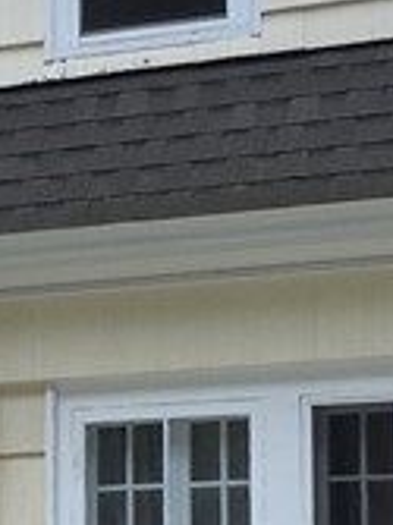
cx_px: -434
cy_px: 384
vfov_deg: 11.1
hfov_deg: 7.9
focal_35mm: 178
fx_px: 2698
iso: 25
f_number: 2.2
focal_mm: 4.15
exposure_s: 1/578
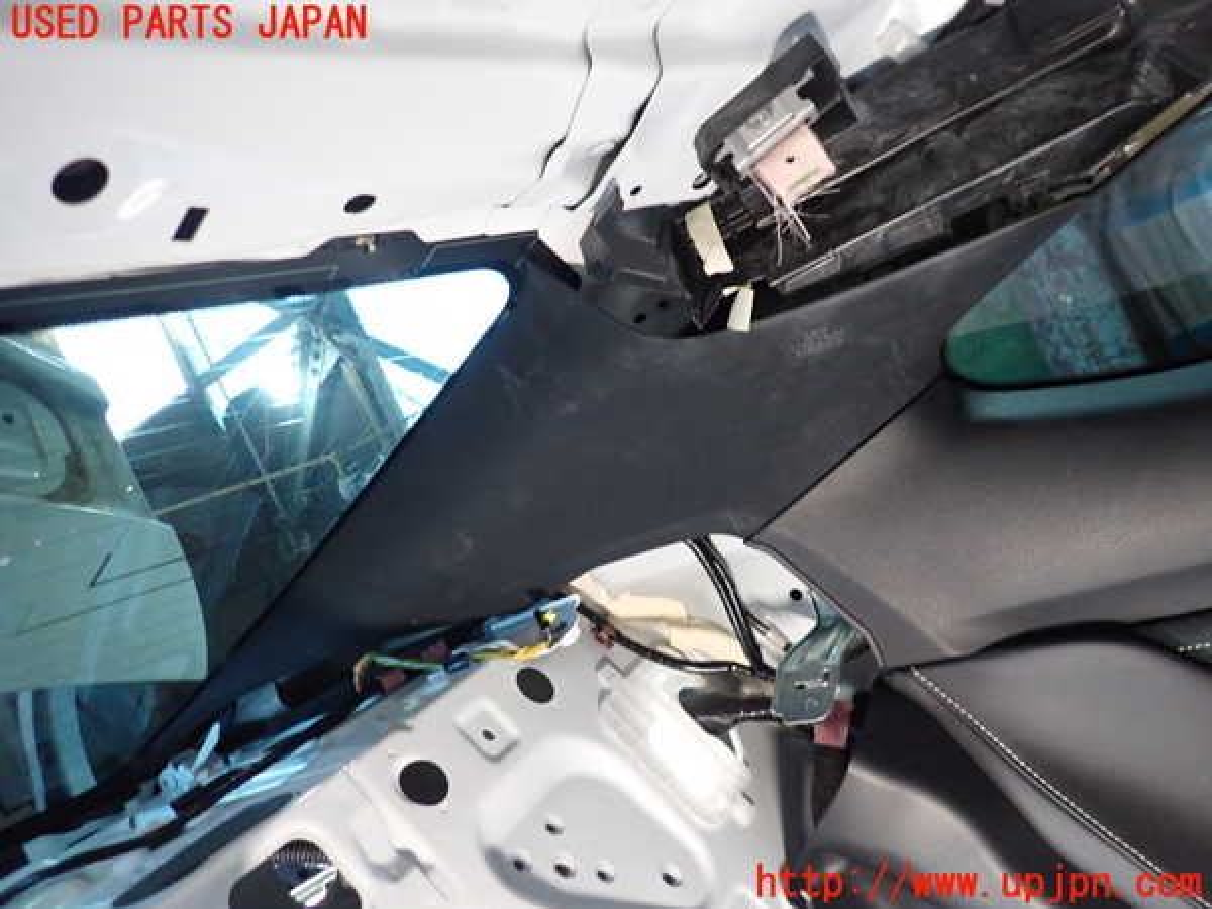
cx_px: 606
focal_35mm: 25
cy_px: 454
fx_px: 875
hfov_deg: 69.4
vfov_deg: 54.9
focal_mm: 4.5
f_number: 2
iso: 640
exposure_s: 1/30
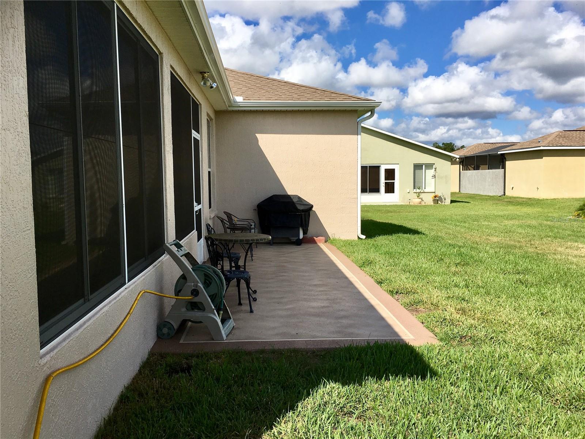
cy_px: 220
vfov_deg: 48.2
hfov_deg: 61.7
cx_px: 292
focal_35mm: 29
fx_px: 490
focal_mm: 4.15
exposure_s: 1/2198
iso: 25
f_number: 2.2
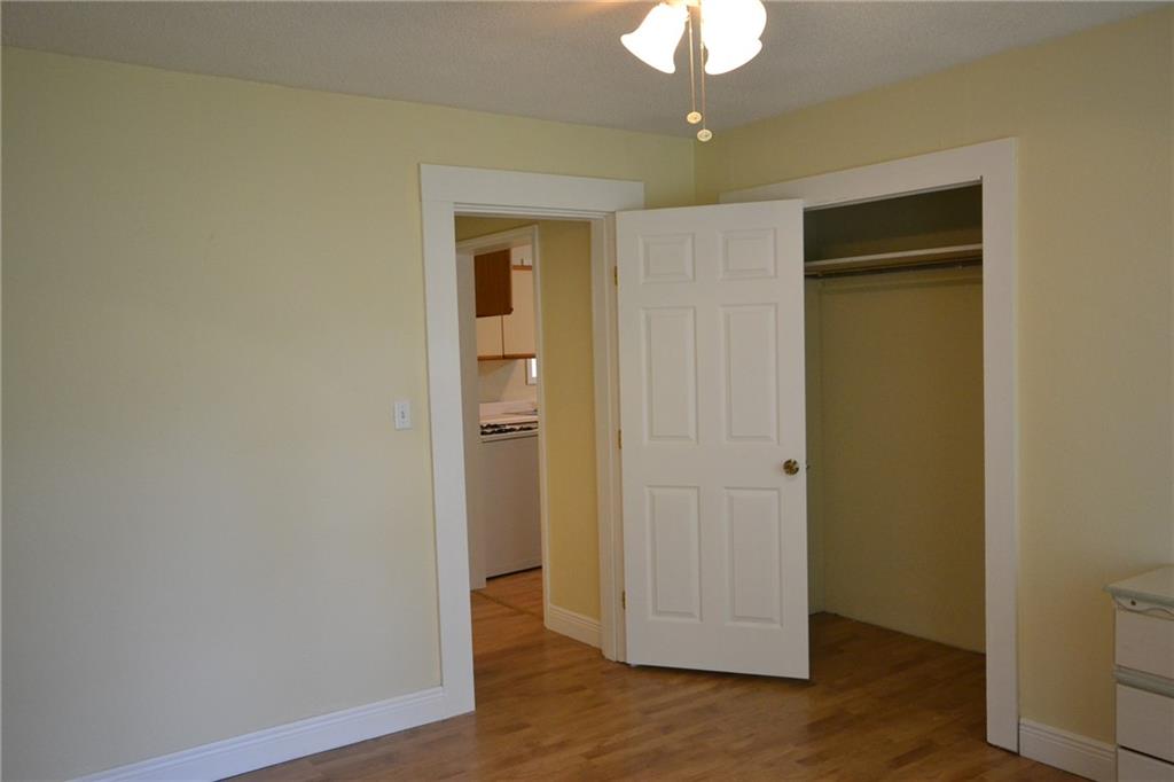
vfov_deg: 43.6
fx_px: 978
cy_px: 391
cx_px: 587
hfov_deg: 61.9
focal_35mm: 30
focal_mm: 20
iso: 1800
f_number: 5.6
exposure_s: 1/60
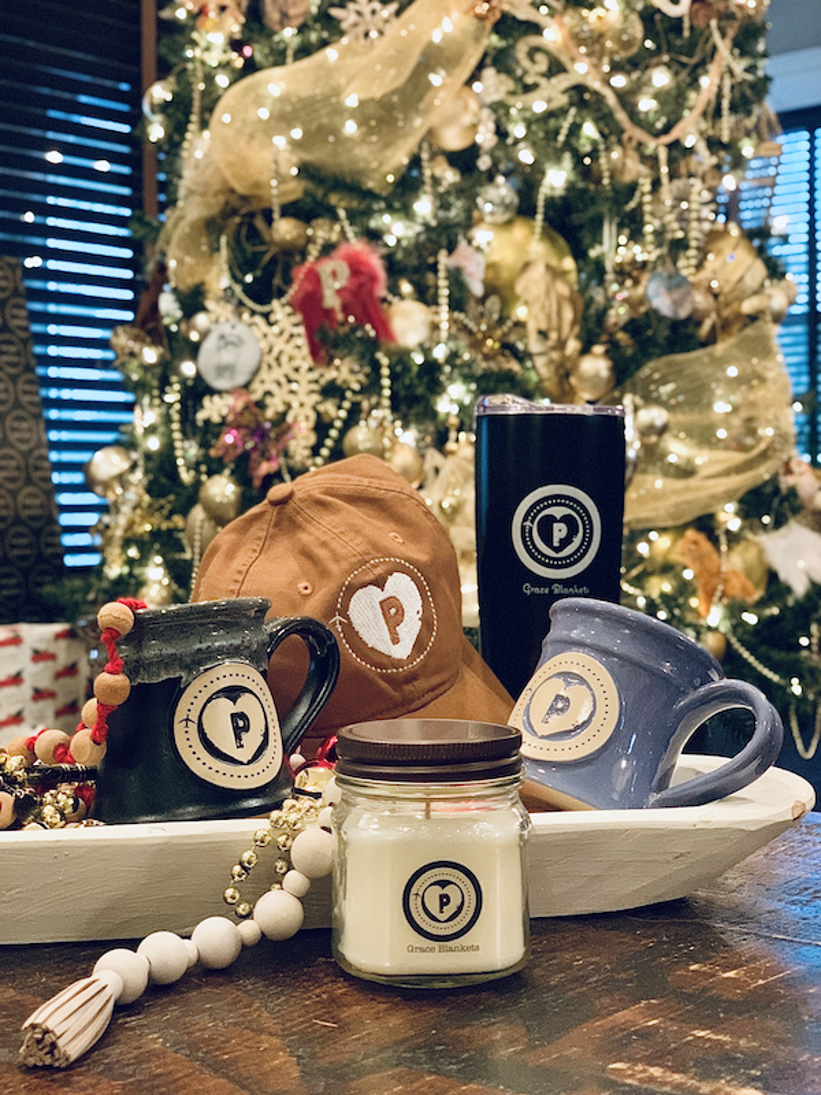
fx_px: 1644
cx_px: 410
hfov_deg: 28.0
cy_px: 548
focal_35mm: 52
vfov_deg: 36.8
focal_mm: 6
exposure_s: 1/30
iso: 640
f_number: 2.4
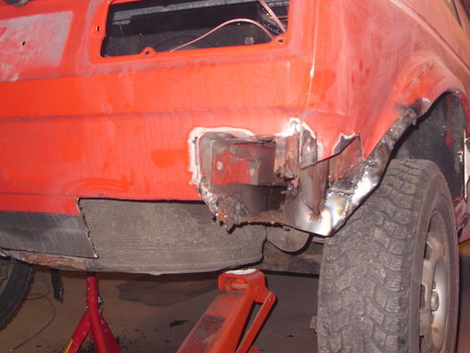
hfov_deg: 39.6
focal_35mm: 48
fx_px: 652
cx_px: 266
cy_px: 159
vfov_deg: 30.2
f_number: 2.8
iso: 100
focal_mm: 6.3
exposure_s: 1/30
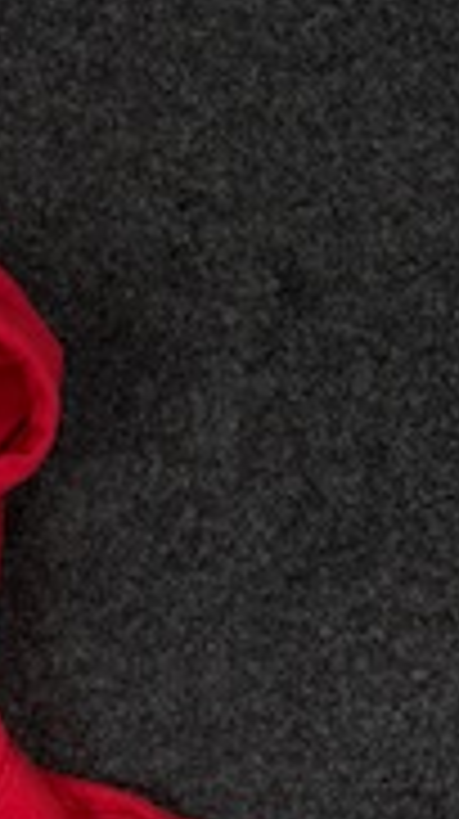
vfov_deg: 19.2
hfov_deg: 12.4
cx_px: -270
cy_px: 1350
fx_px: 1996
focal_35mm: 92
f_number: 1.78
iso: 160
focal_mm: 6.76
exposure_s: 1/100
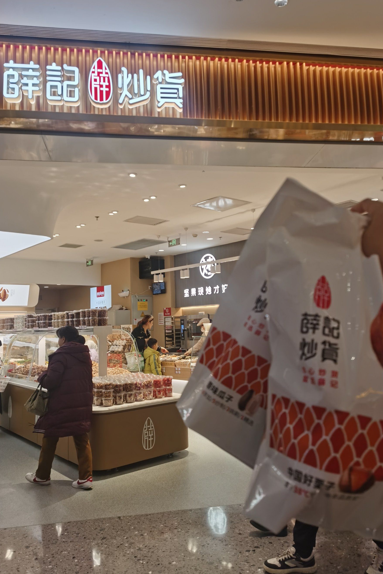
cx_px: 199
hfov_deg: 45.0
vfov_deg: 63.6
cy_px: 280
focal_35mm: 29
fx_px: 463
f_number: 1.6
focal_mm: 5.56
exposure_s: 1/357
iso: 50
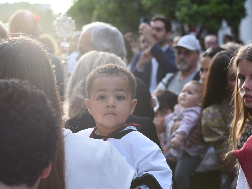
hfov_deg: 23.6
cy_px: 102
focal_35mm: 83
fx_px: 604
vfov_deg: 17.8
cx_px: 114
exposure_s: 1/250
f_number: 4.5
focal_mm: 70
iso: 320
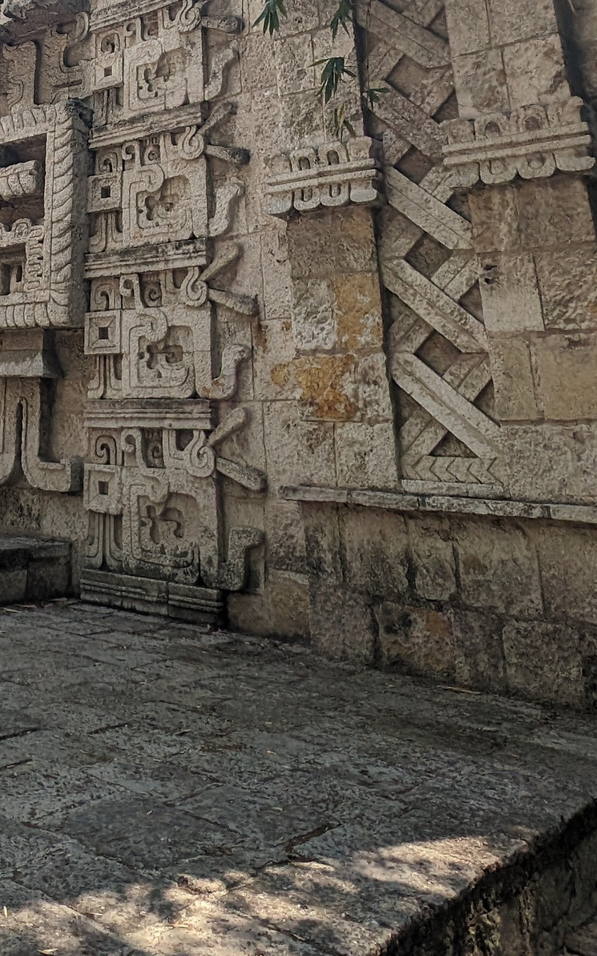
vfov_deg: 50.9
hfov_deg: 35.0
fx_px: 859
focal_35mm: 33
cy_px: 83
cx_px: 10
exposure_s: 1/1314
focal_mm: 2.23
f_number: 1.95
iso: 37
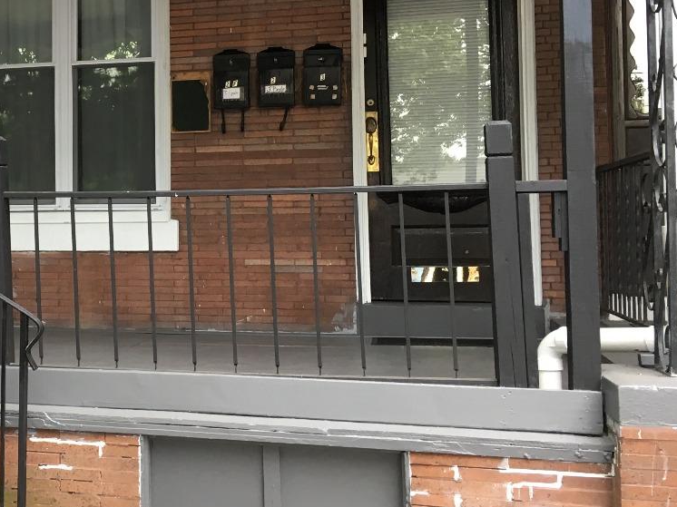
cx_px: 41
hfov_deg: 32.3
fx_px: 1095
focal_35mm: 56
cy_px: 183
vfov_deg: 26.0
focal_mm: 4.15
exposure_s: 1/30
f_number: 2.2
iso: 32
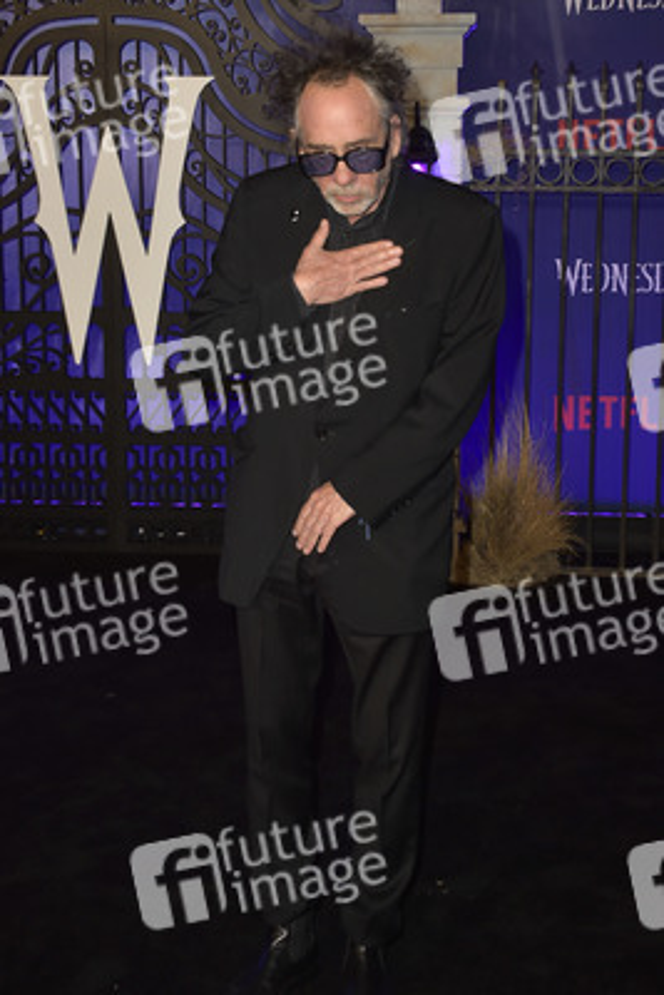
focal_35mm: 42
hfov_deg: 31.9
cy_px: 498
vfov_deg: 46.4
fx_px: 1161
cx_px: 332
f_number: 6.3
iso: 640
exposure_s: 1/250
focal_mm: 42
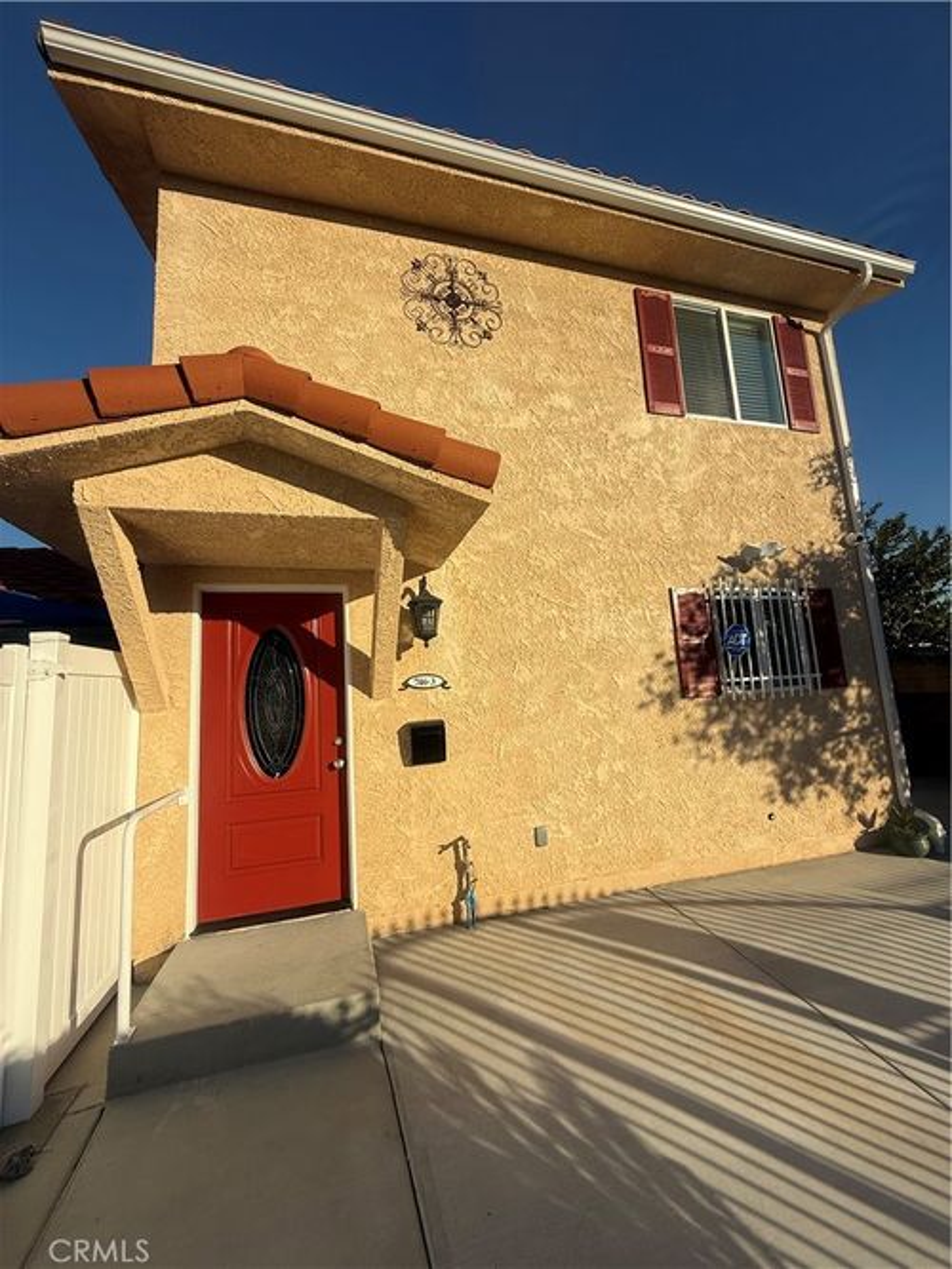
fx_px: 514
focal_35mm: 14
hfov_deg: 85.7
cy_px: 634
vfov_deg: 102.1
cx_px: 476
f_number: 2.2
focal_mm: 2.22
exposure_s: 1/3891
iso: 50
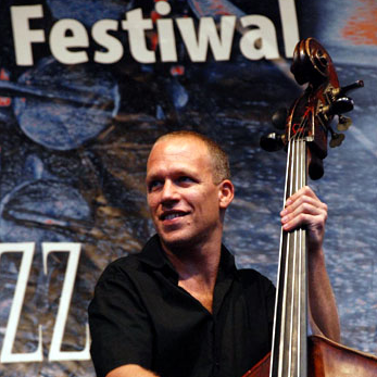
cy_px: 260
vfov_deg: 9.6
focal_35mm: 183
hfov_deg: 9.6
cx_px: 189
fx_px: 2250
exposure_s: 1/60
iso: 1250
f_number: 5.6
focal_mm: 95
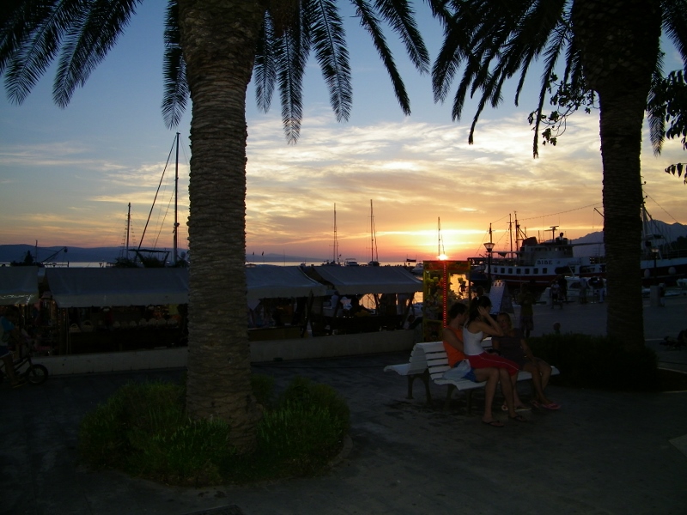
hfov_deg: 63.4
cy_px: 258
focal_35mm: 28
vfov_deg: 49.7
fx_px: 556
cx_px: 344
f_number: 3.5
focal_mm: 5
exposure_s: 1/200
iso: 80
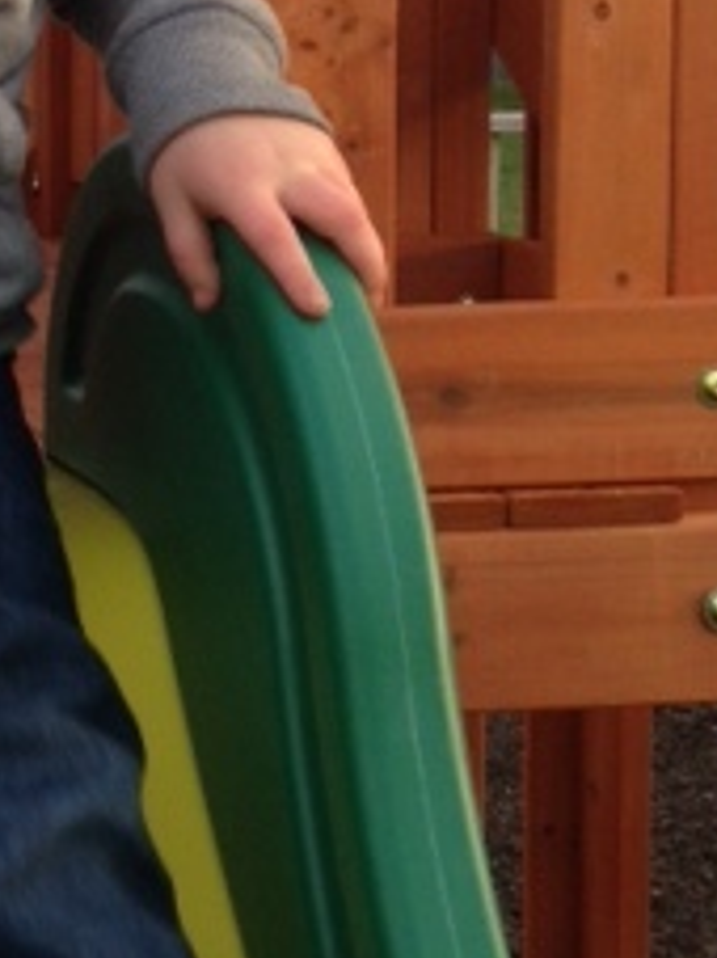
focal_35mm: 93
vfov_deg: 20.8
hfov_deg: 15.3
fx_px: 2571
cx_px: -160
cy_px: 148
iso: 80
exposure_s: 1/120
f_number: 2.4
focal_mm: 4.12
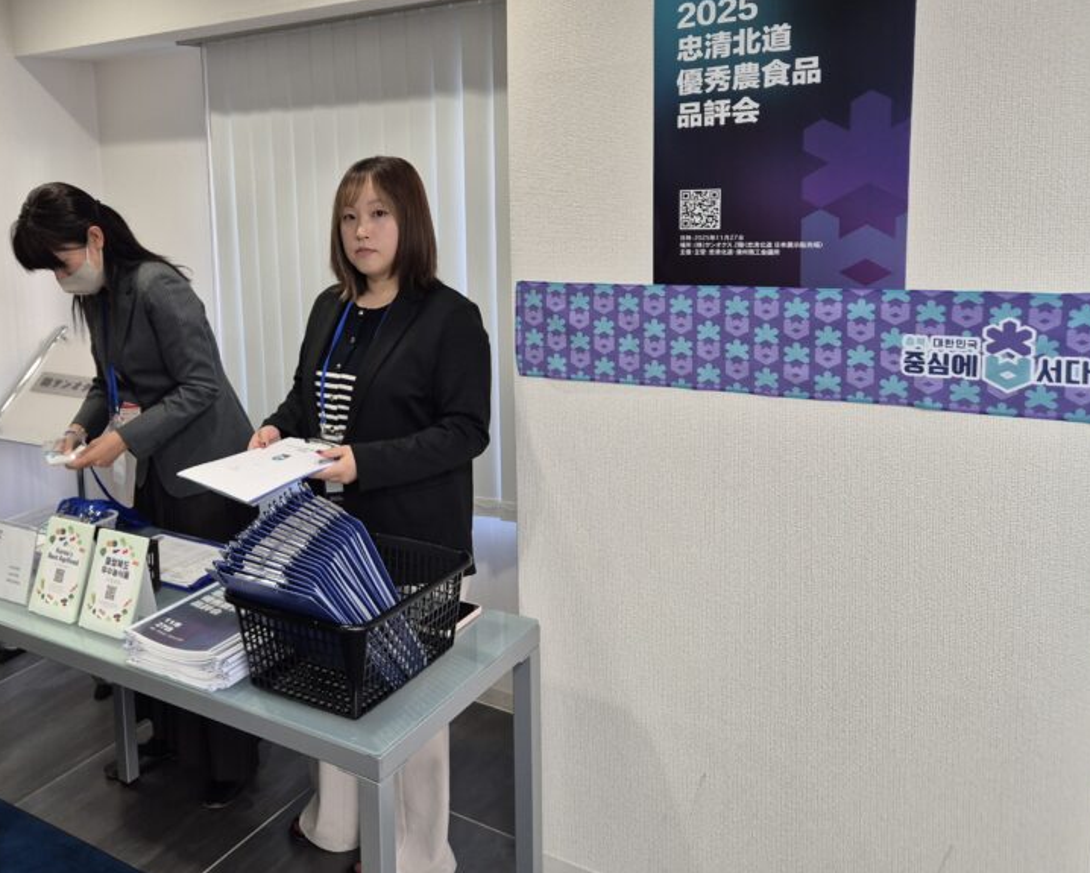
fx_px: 1033
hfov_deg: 54.1
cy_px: 302
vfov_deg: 45.2
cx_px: 332
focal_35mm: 32
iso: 250
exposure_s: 1/100
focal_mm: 5.4
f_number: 1.8
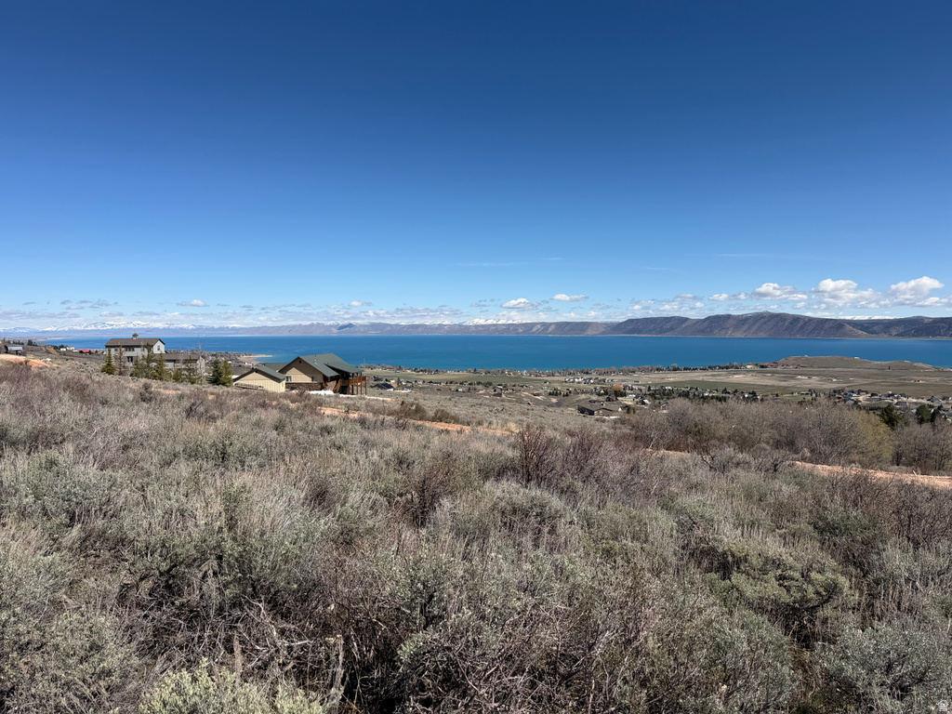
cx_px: 476
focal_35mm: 24
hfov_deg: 71.6
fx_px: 660
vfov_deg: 56.8
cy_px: 357
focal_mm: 6.76
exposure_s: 1/7353
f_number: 1.78
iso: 80
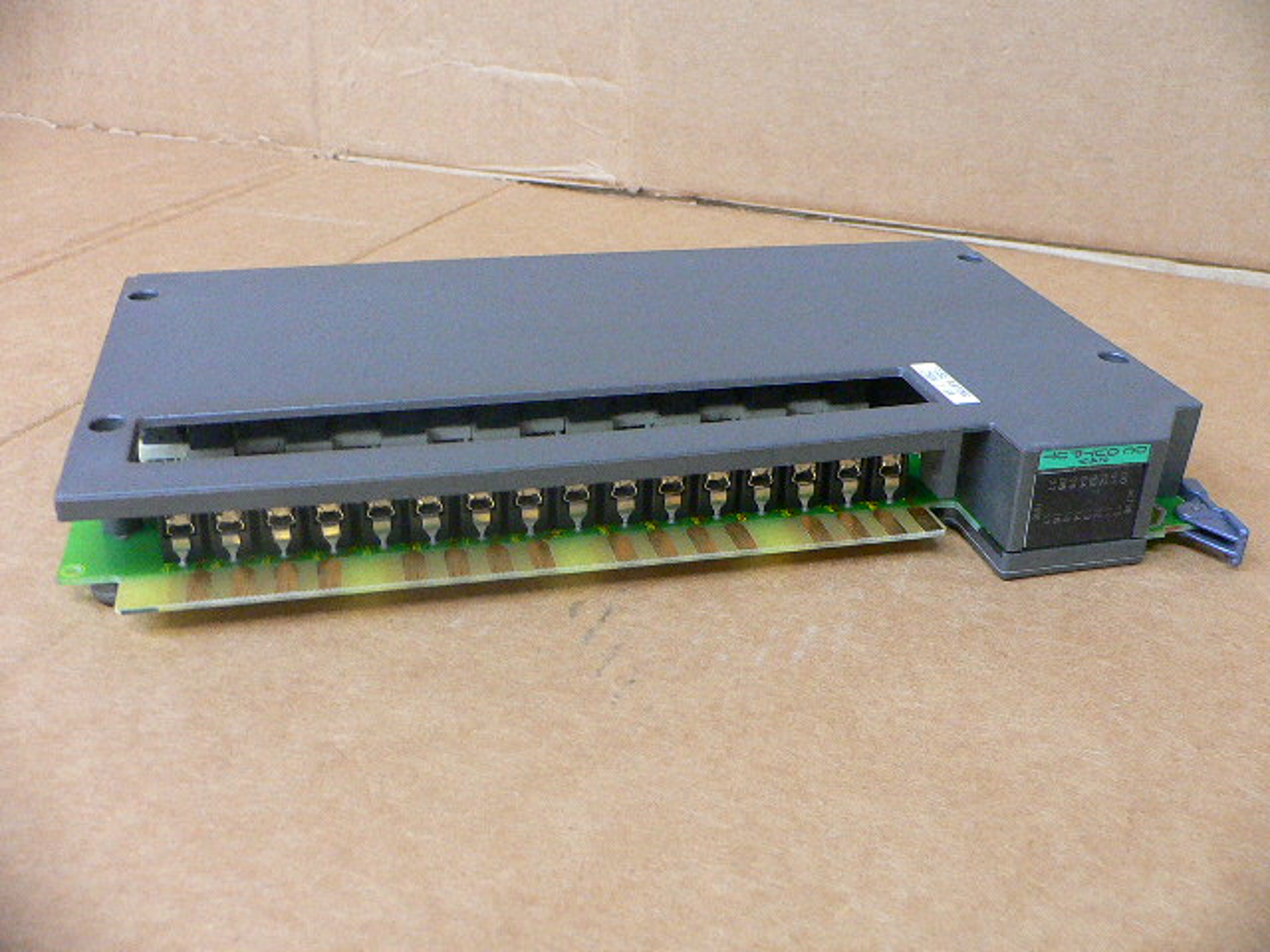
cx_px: 635
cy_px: 476
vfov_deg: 40.7
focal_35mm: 35
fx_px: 1284
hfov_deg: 52.6
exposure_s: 1/10
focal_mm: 4.6
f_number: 2.8
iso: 200
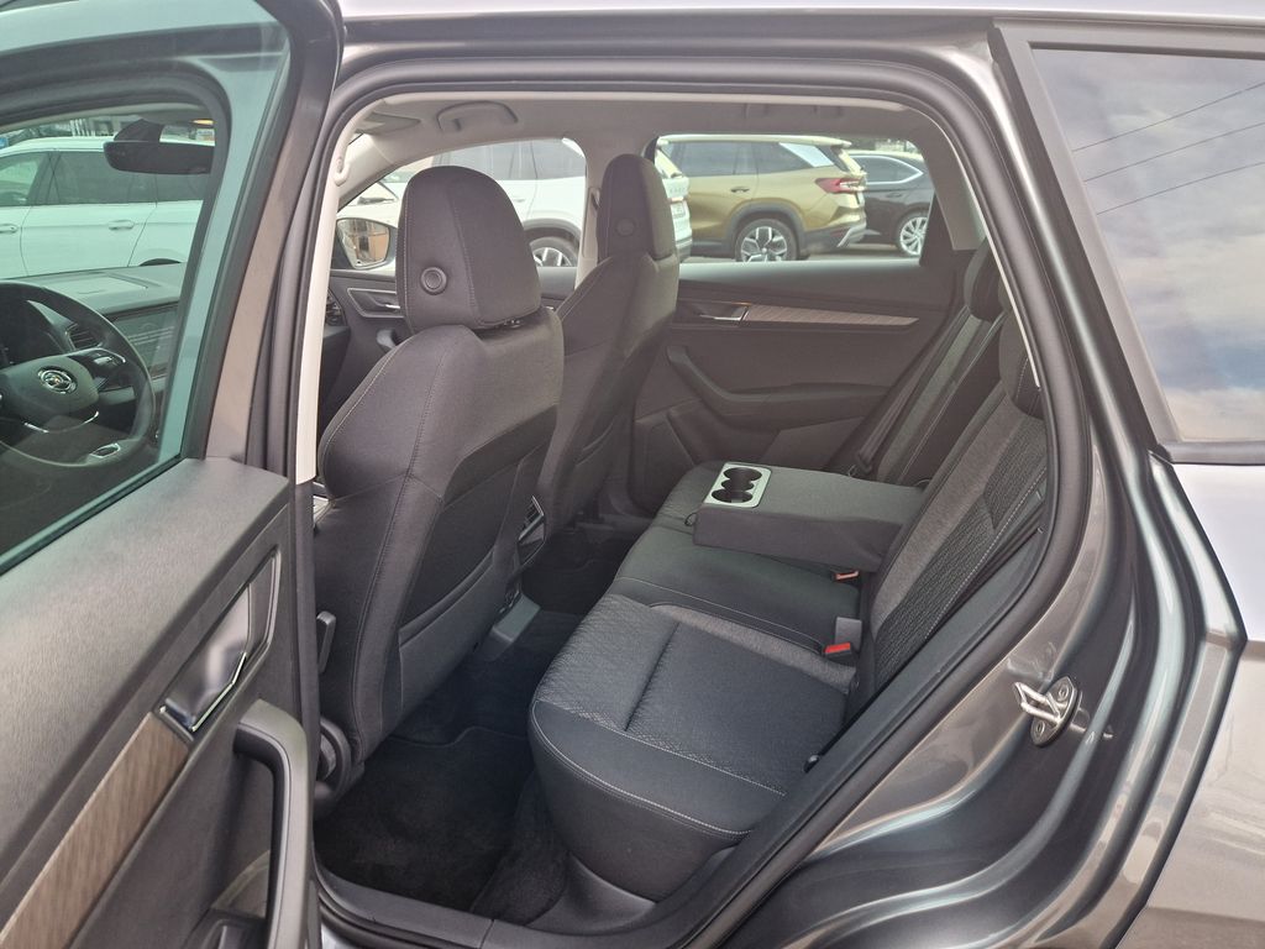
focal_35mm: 23
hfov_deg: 73.9
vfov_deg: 58.9
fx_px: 841
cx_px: 632
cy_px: 474
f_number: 1.8
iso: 125
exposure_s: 1/180
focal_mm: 5.4
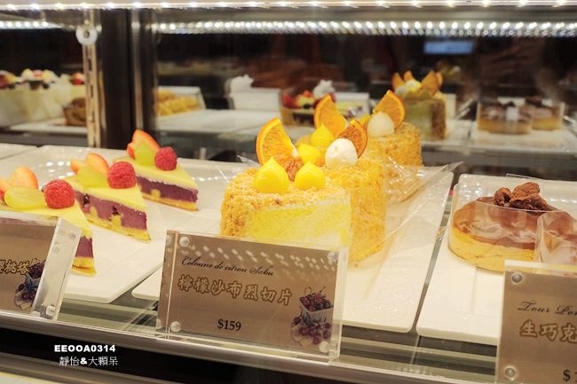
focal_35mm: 43
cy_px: 192
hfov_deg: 45.4
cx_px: 288
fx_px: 689
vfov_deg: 31.2
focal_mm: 15.74
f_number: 4
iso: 125
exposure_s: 1/250
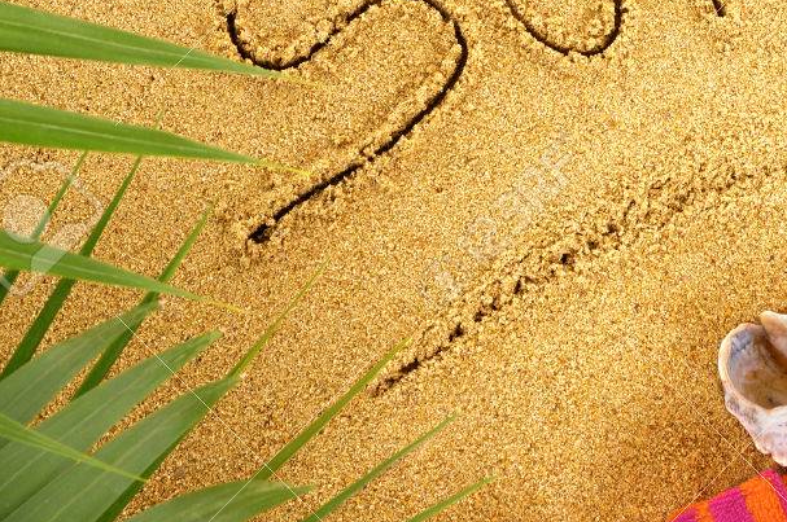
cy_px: 172
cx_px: 738
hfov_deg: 16.5
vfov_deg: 11.2
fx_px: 2663
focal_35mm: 122
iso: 200
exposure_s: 1/125
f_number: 11
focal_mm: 38
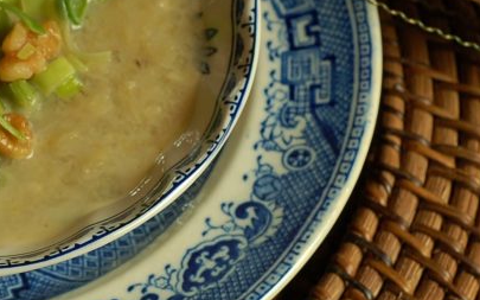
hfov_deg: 10.7
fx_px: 2524
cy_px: 31
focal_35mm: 193
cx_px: -45
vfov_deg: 6.8
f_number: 5.6
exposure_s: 1/25
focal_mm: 50
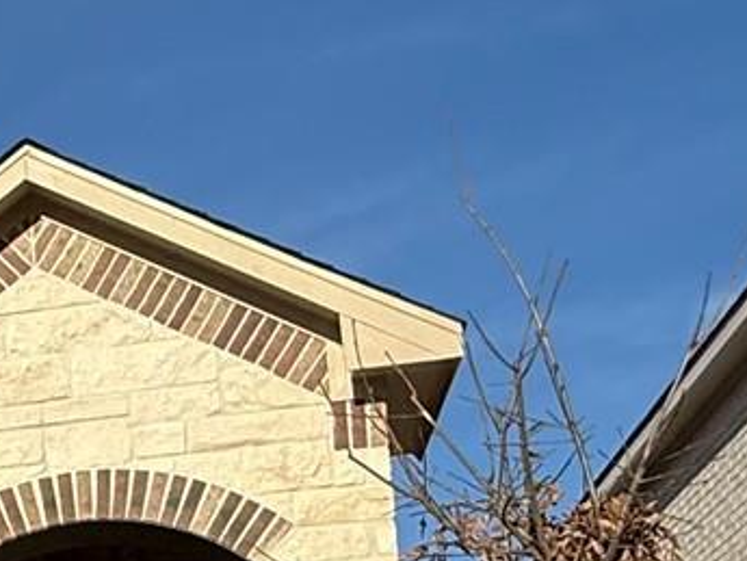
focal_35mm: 83
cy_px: 778
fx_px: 1792
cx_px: -379
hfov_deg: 20.2
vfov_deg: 16.6
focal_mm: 2.22
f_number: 2.2
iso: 50
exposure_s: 1/4425
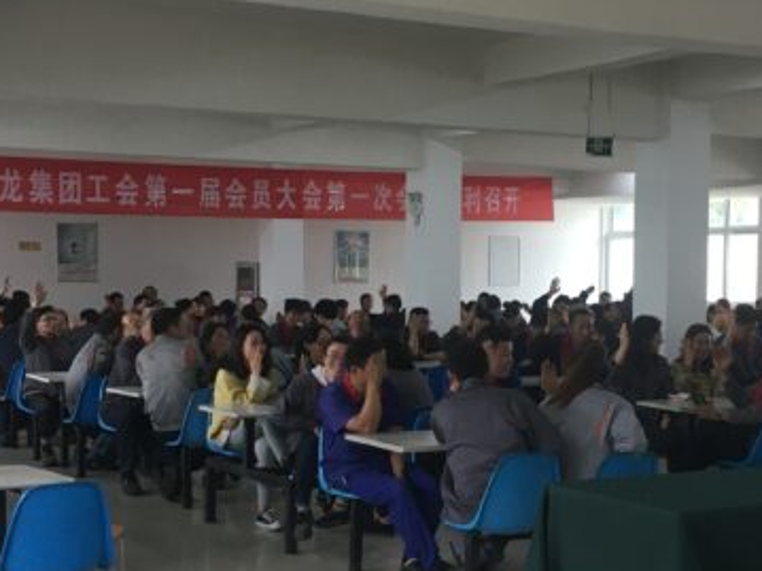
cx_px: 433
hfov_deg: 31.2
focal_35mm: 62
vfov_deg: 23.5
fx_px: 1364
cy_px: 388
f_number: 2.2
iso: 80
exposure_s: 1/33
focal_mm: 4.15
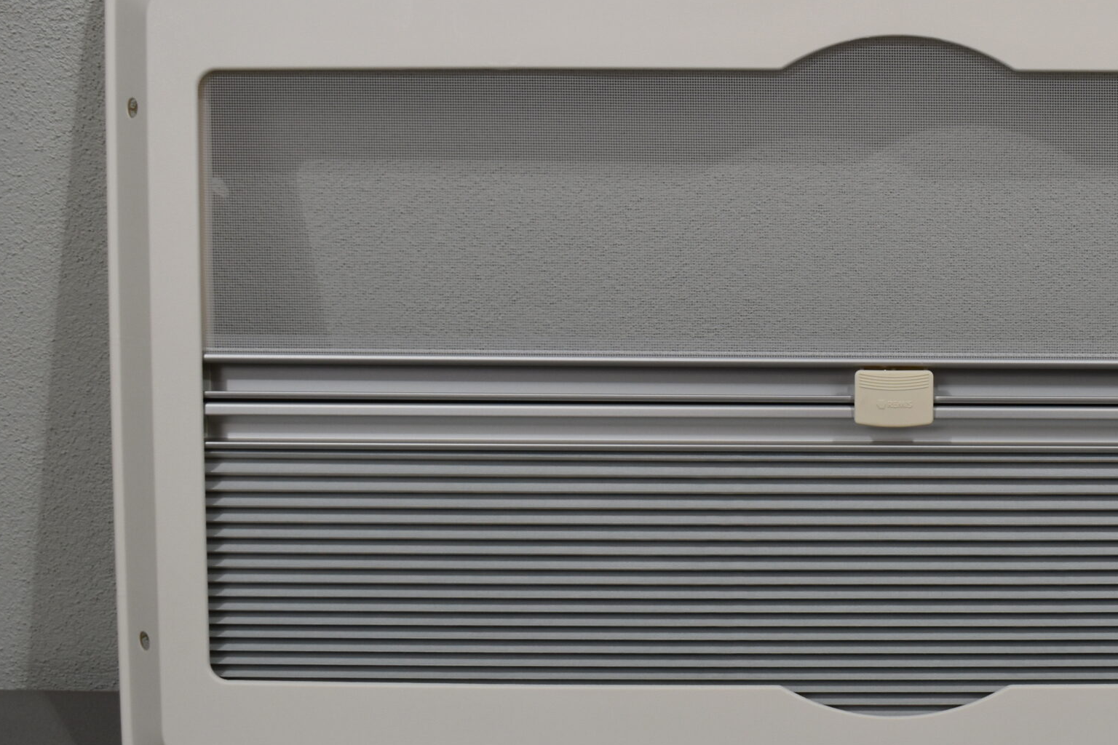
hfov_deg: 32.5
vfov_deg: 22.6
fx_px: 1863
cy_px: 315
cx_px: 888
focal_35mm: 60
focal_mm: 24
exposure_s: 1/125
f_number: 5.6
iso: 250
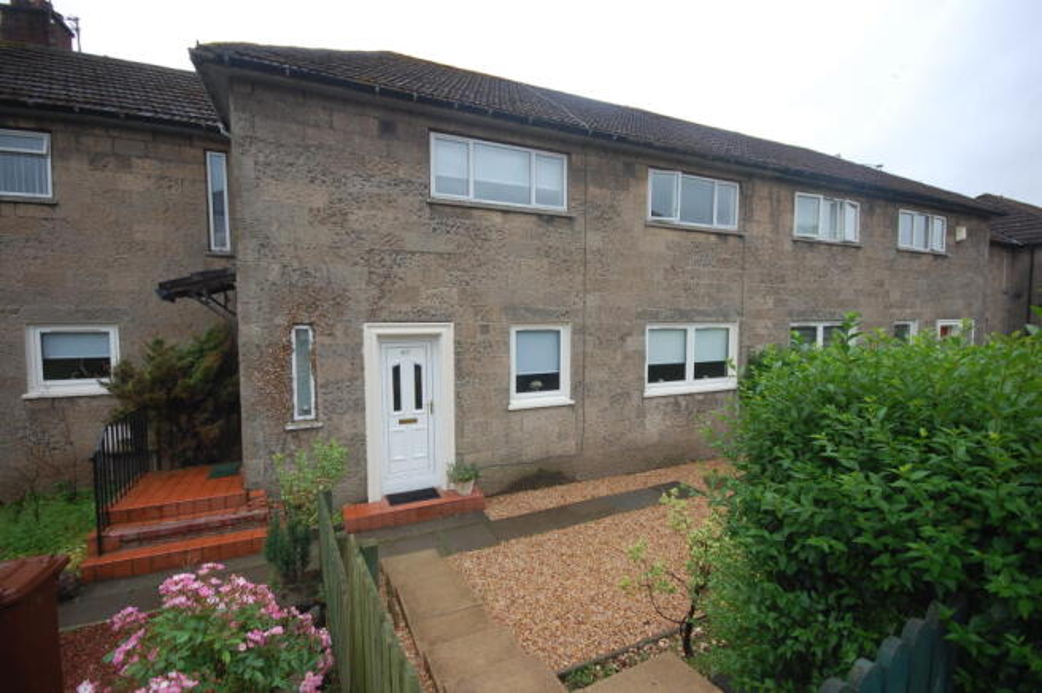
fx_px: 434
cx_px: 521
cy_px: 346
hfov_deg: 100.4
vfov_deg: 77.2
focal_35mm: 15
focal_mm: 10
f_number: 5.6
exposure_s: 1/125
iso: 220
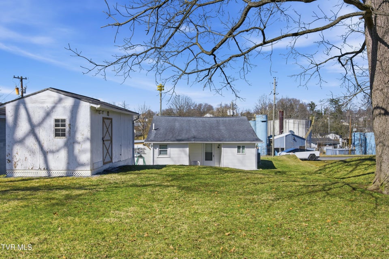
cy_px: 130
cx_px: 194
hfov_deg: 61.9
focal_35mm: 30
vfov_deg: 43.6
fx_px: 324
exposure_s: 1/2000
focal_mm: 30
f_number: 16
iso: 400
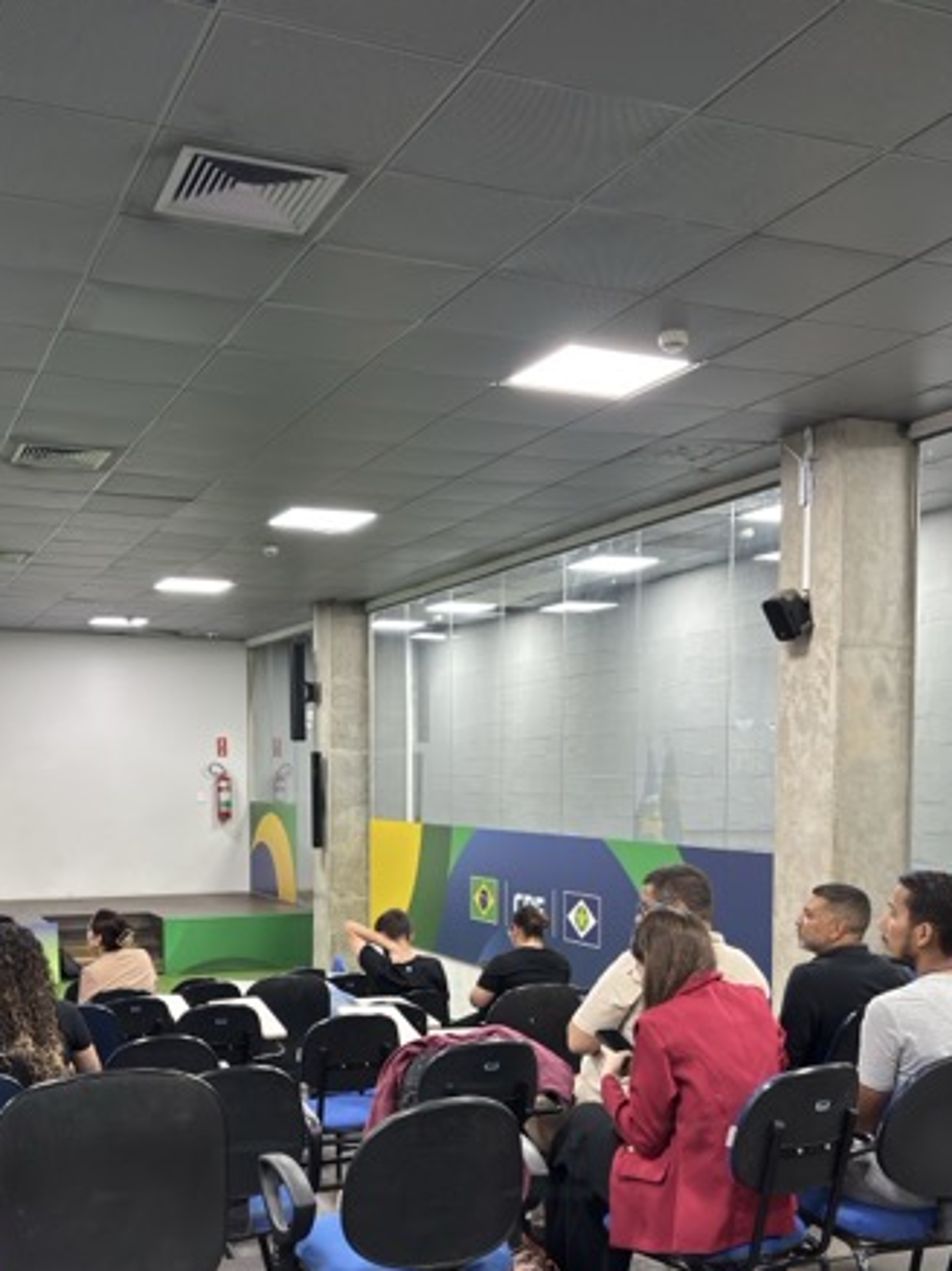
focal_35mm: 38
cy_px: 862
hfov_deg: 37.7
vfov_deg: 48.1
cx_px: 430
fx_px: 1395
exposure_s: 1/40
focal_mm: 5.96
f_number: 1.6
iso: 250
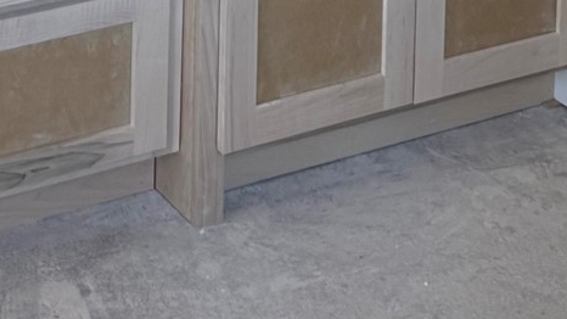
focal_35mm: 115
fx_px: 1729
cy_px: -573
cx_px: 150
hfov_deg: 18.5
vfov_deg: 8.9
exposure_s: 1/121
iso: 100
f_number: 1.78
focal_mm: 6.76
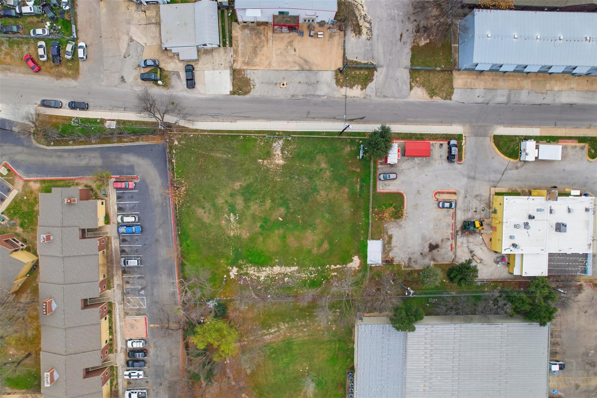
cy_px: 199
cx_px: 298
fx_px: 365
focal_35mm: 22
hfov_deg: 78.6
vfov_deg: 57.2
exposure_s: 1/30
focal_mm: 8.4
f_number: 2.8
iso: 100
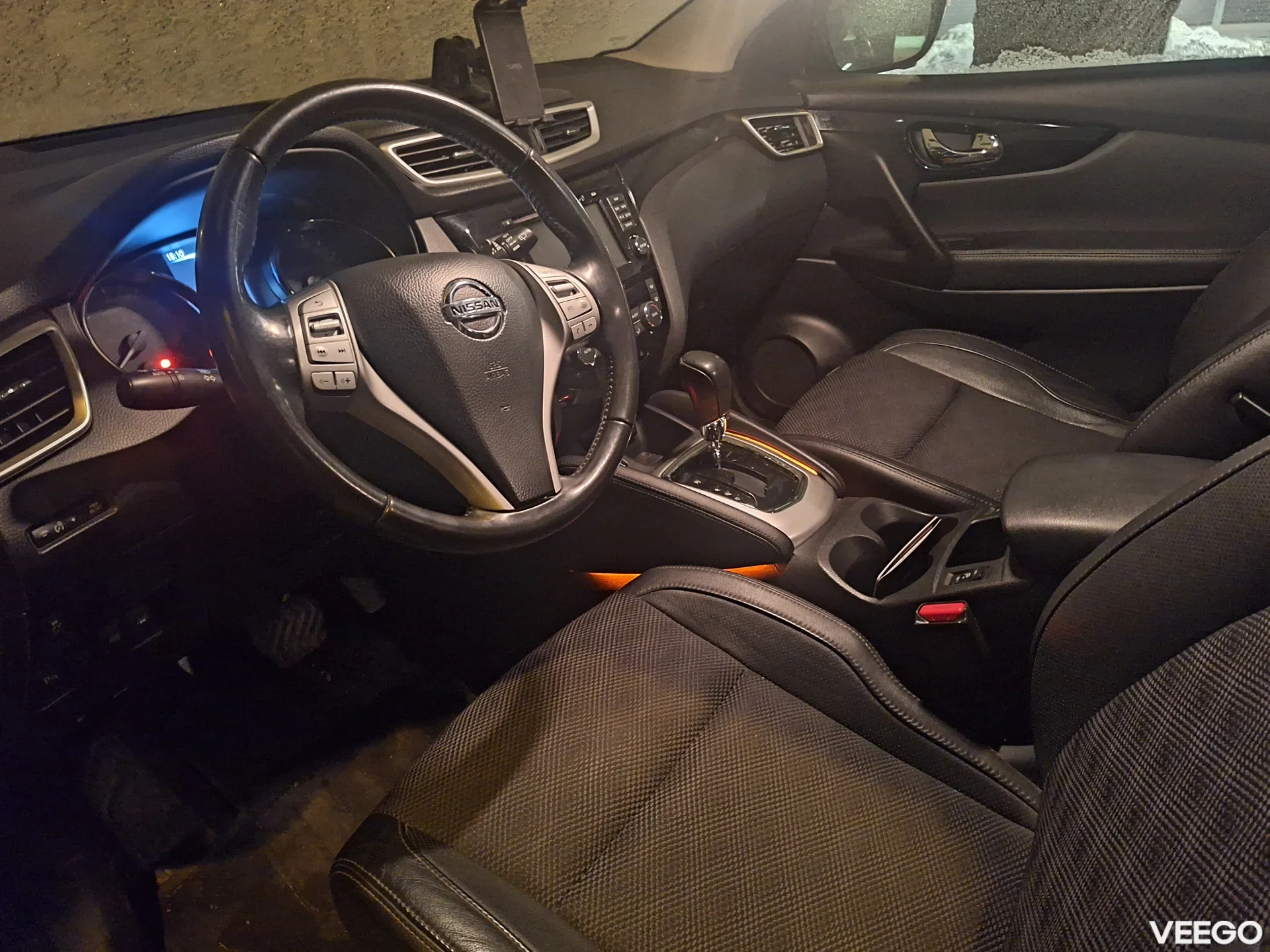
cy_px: 476
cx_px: 635
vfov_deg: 58.9
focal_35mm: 23
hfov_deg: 73.9
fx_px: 844
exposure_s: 1/7
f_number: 1.8
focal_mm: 5.54
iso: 2000
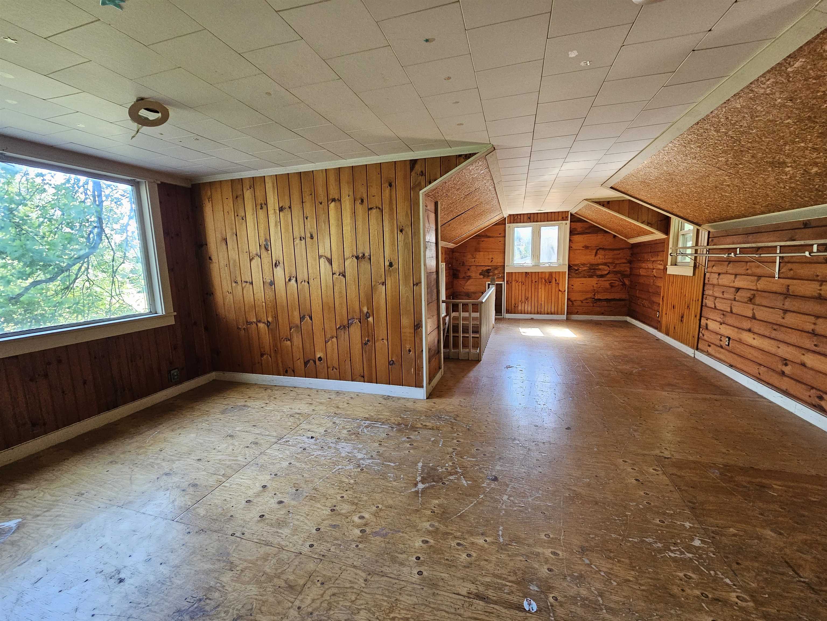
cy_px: 310
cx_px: 414
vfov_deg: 89.9
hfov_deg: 106.2
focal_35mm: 13
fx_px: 311
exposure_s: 1/60
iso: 320
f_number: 2.2
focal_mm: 2.2
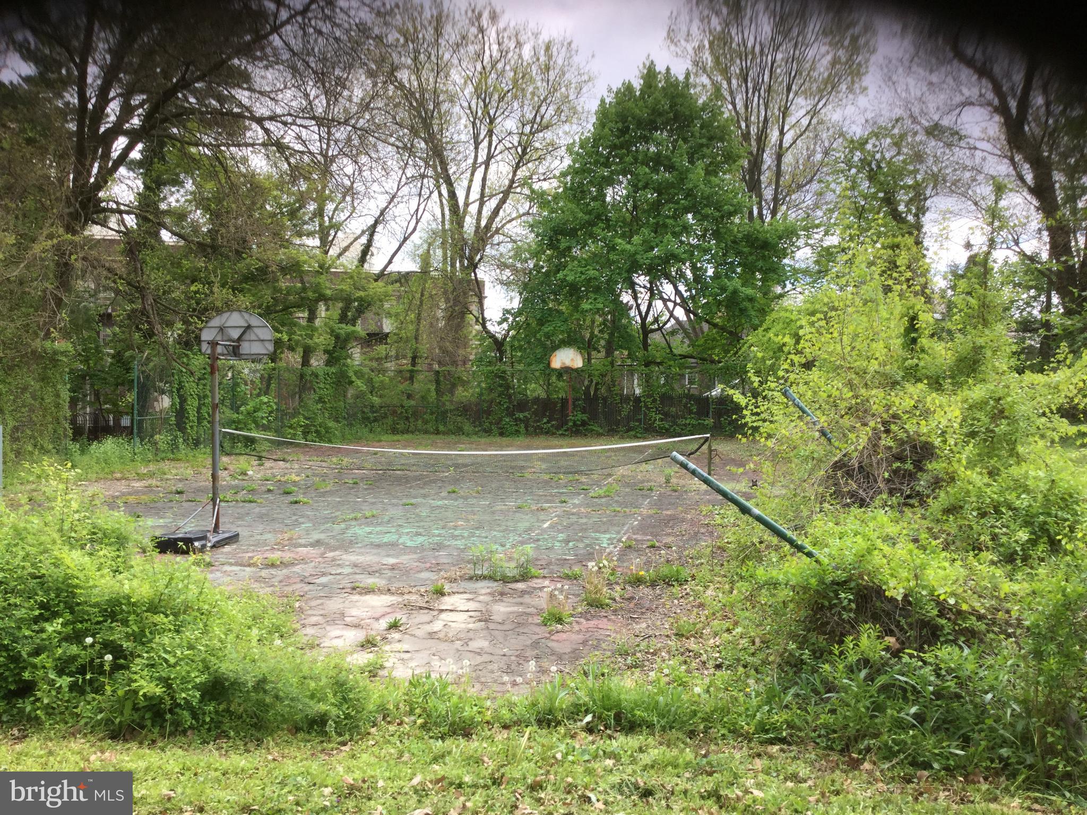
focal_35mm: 31
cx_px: 544
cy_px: 408
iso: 25
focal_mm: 3.3
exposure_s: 1/245
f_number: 2.4
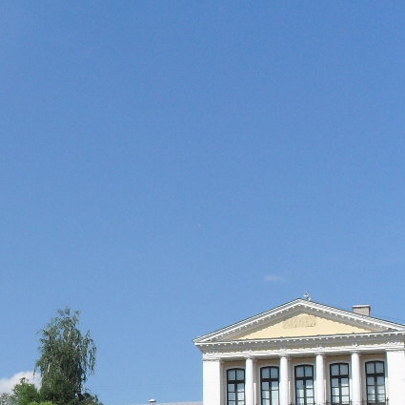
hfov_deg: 20.7
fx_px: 1072
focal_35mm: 81
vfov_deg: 21.0
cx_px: 9
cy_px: 354
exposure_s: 1/250
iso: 80
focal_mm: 6.3
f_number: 8.3
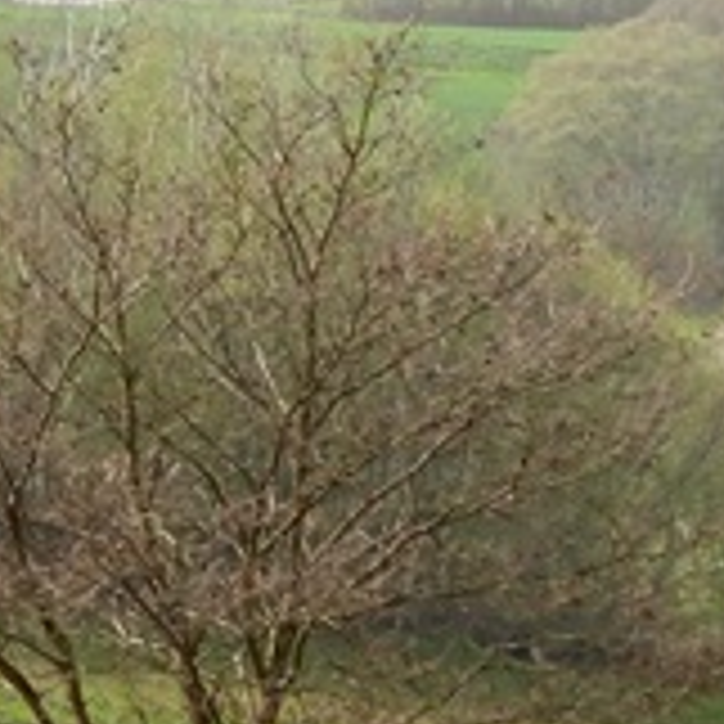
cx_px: 364
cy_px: 378
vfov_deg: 3.8
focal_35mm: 461
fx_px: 10909
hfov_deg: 3.8
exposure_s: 1/500
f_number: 4
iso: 100
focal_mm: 18.7
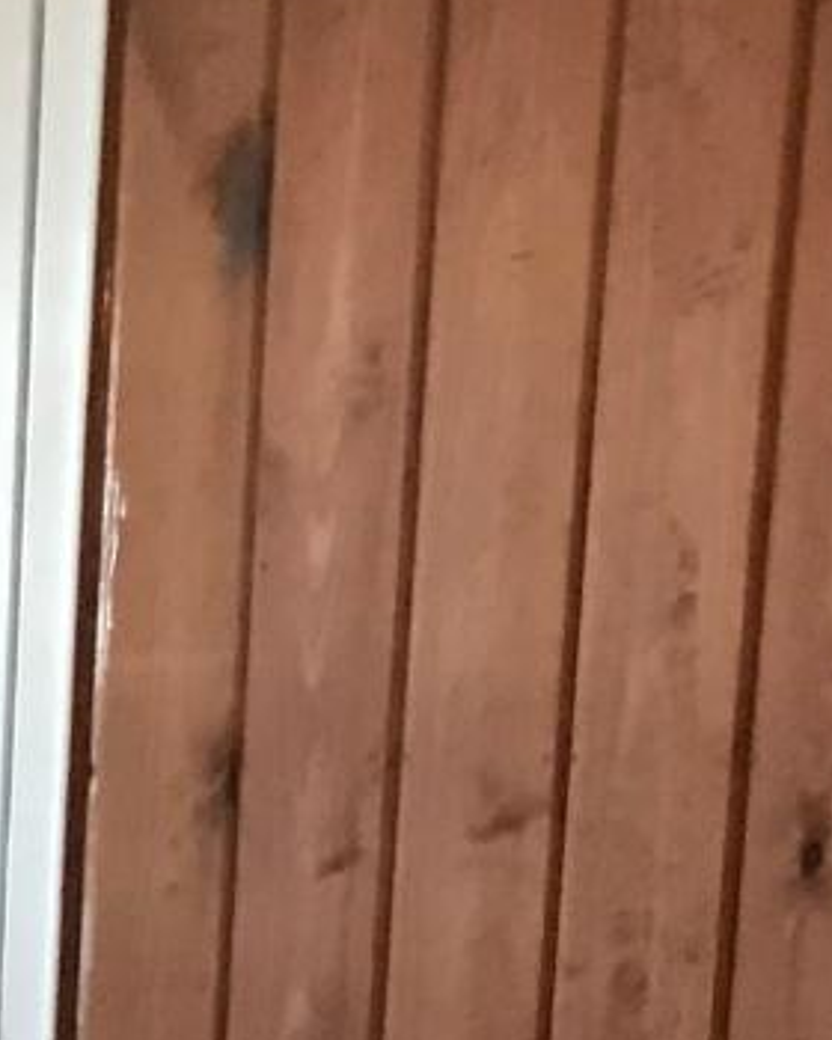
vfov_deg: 11.2
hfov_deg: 9.1
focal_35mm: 156
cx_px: -992
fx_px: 4802
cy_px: 2080
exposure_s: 1/11
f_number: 1.8
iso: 100
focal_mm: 3.99
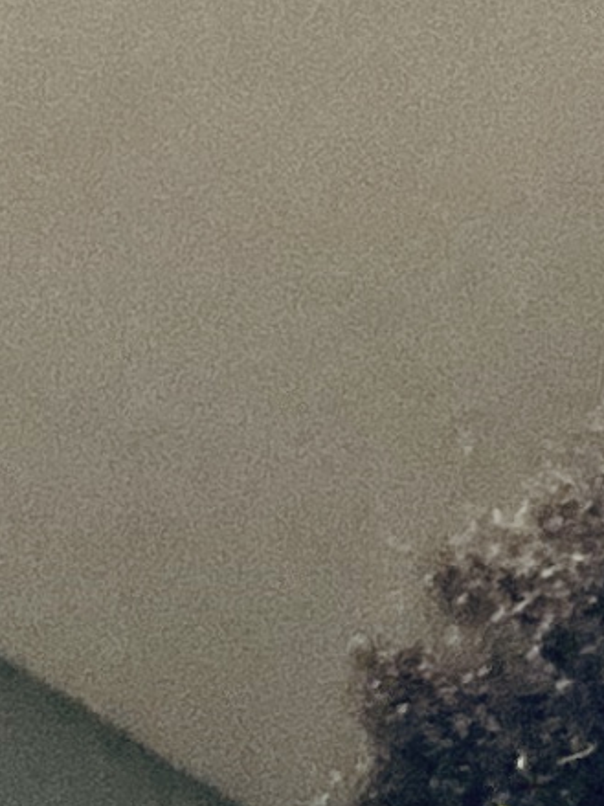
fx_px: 4911
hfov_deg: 6.9
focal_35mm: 211
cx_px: -319
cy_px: 1755
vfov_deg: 8.7
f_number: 2.2
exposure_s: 1/15
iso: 1250
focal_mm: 2.71
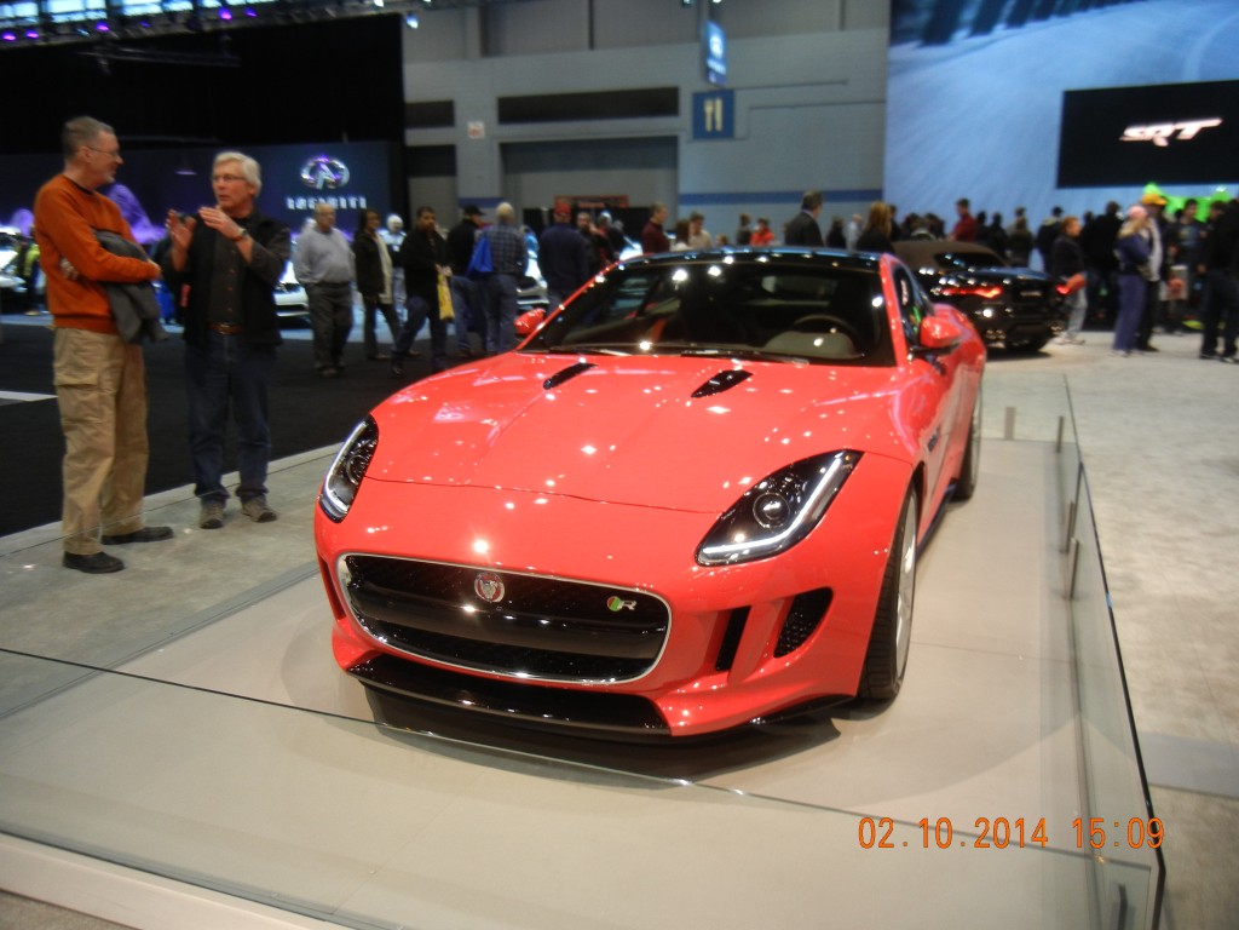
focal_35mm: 30
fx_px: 1074
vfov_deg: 46.8
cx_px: 620
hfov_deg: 60.0
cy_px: 465
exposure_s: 1/50.7
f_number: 3.5
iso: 216
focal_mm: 5.4
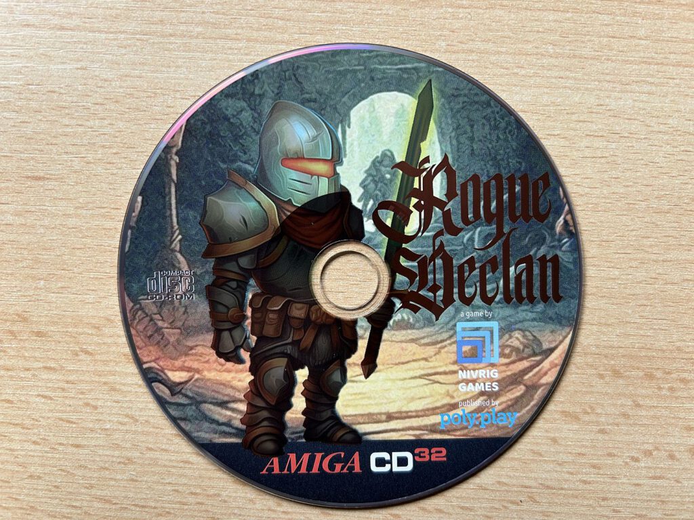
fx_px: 521
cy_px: 260
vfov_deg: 53.1
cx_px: 347
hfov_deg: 67.3
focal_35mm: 26
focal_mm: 5.7
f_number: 1.5
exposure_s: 1/121
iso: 100
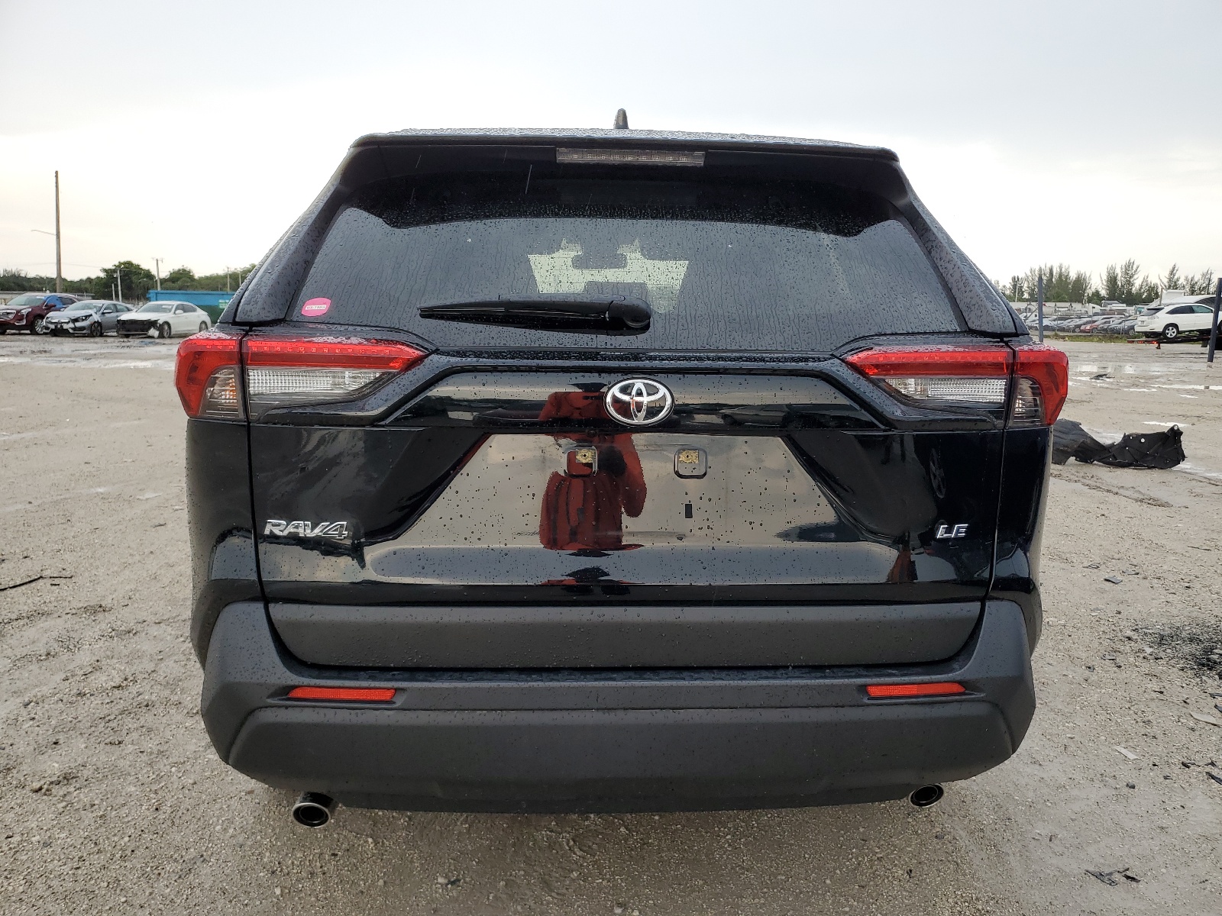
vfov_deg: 53.1
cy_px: 458
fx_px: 918
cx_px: 611
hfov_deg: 67.3
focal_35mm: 26
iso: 50
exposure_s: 1/169
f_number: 1.5
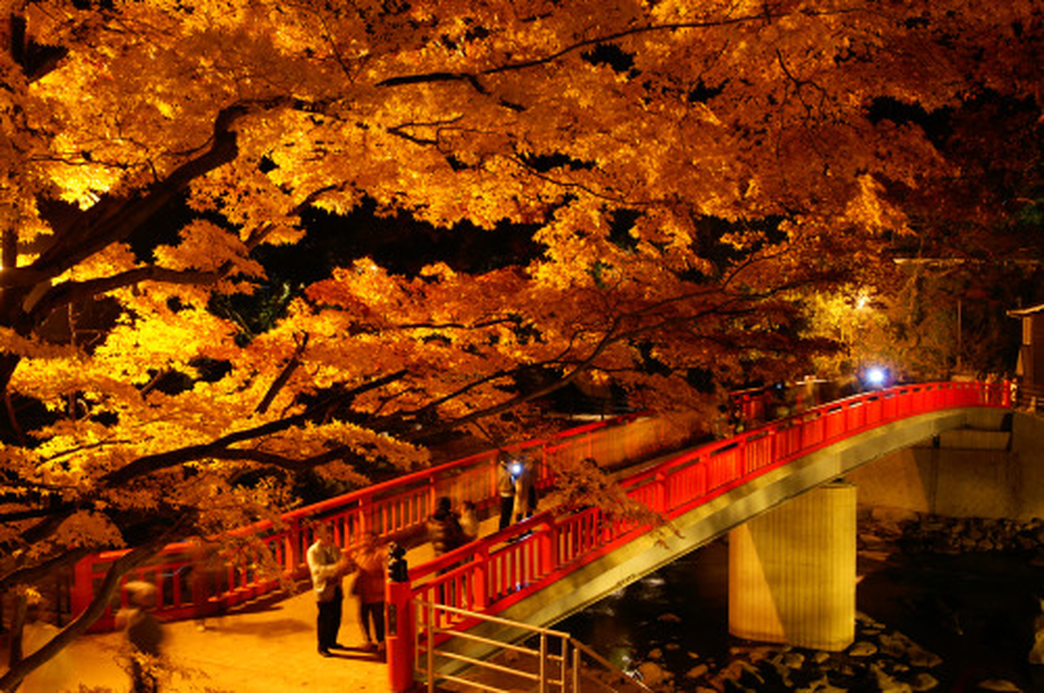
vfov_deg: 39.9
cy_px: 346
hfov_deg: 57.3
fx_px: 956
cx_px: 522
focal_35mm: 33
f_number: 6.3
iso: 400
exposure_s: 5
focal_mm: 22
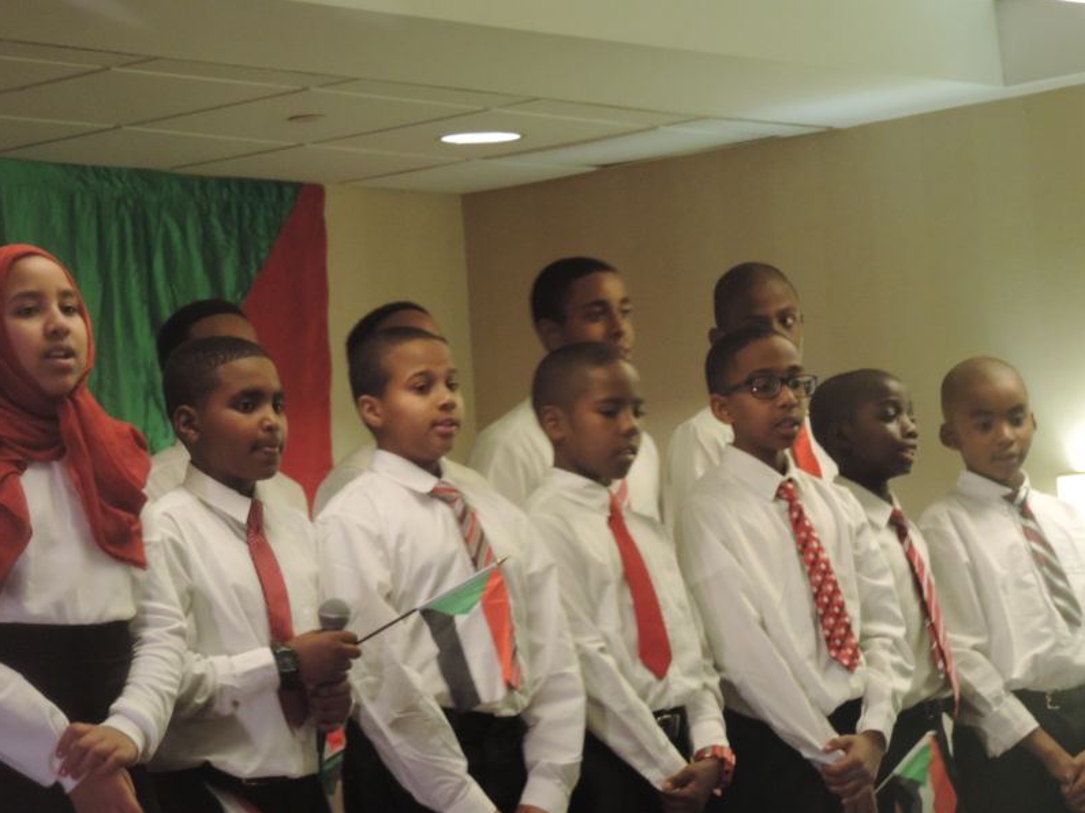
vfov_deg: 10.2
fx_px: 4576
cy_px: 406
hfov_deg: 13.5
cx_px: 542
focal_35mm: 146
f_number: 4.4
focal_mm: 25.8
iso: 800
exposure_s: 1/20
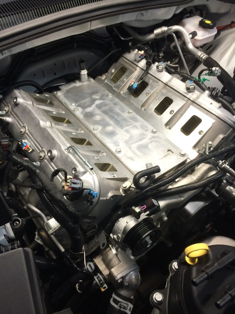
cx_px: 118
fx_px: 262
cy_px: 157
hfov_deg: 48.2
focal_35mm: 29
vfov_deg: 61.7
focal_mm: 4.15
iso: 80
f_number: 2.2
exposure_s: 1/30
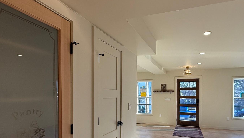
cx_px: 142
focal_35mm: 23
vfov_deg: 48.3
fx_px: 149
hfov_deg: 78.1
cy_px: 97
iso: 64
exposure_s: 1/151
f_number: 2.2
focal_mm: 2.22
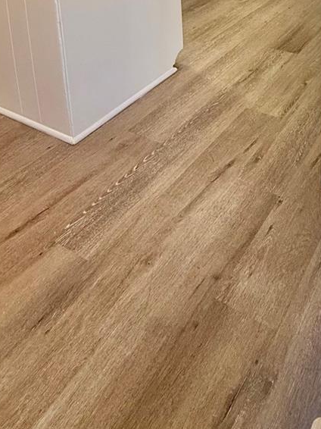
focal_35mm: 38
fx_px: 470
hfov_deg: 36.4
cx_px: 256
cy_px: -62
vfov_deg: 38.7
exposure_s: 1/120
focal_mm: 2.22
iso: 250
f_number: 2.2
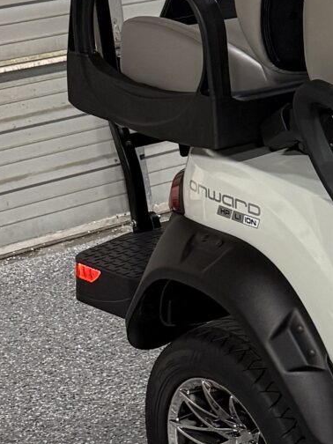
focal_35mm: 122
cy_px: 187
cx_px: 729
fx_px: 1565
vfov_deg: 16.1
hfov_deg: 10.8
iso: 200
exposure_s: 1/60
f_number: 1.78
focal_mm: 6.76
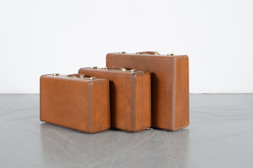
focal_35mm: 52
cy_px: 84
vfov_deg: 25.6
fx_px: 368
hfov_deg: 37.9
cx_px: 126
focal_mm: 35
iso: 100
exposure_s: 1/160
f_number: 5.6
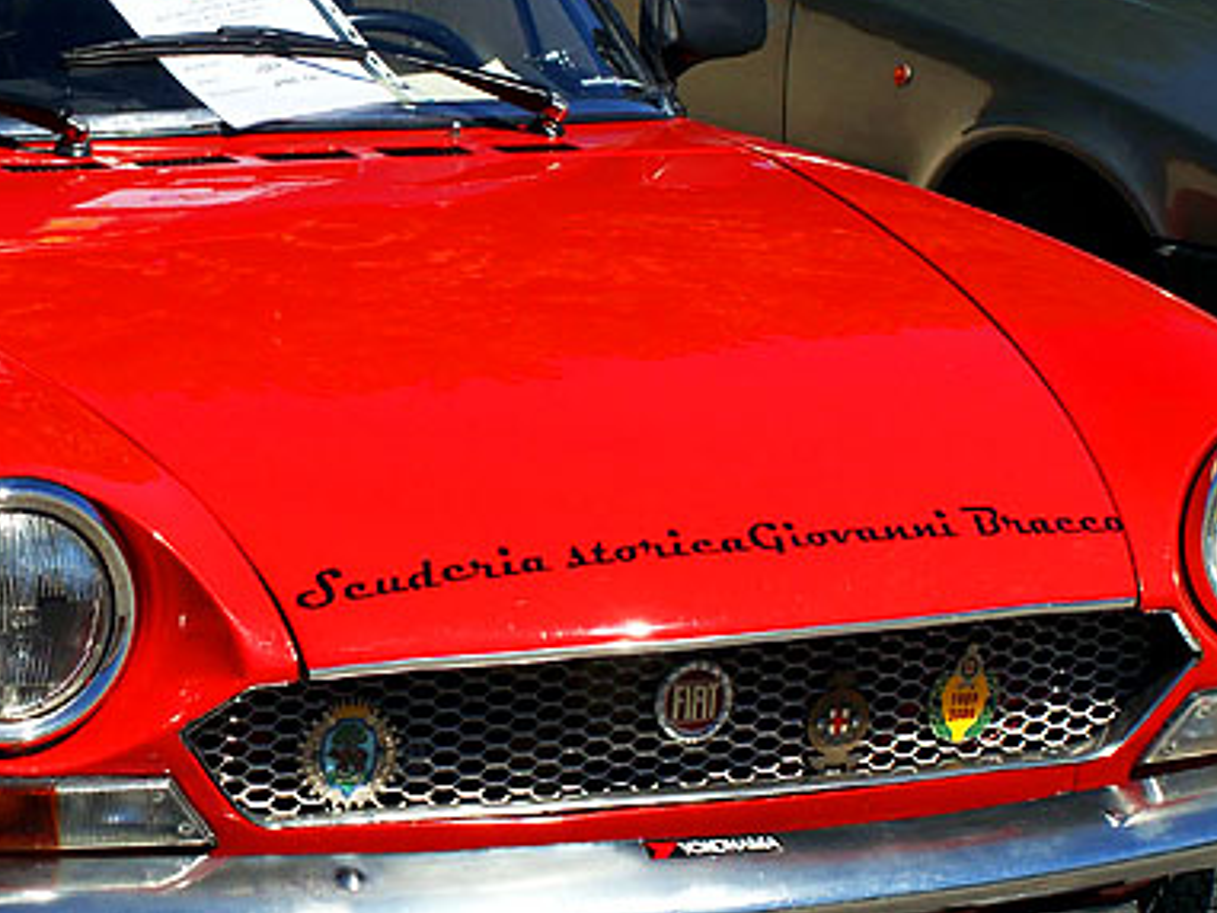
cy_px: 402
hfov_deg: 11.3
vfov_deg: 8.5
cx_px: 153
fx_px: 6130
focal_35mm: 174
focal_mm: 45
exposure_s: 1/500
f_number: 9
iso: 200
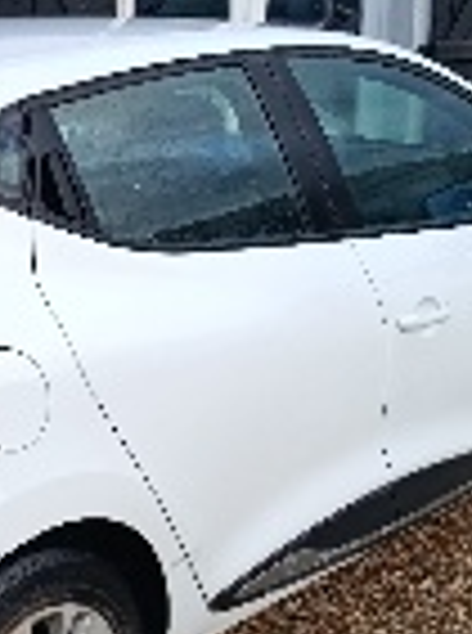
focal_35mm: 71
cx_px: -22
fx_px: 1297
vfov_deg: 27.5
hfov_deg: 19.9
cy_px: 351
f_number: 1.7
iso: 50
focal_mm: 5.24
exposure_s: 1/105
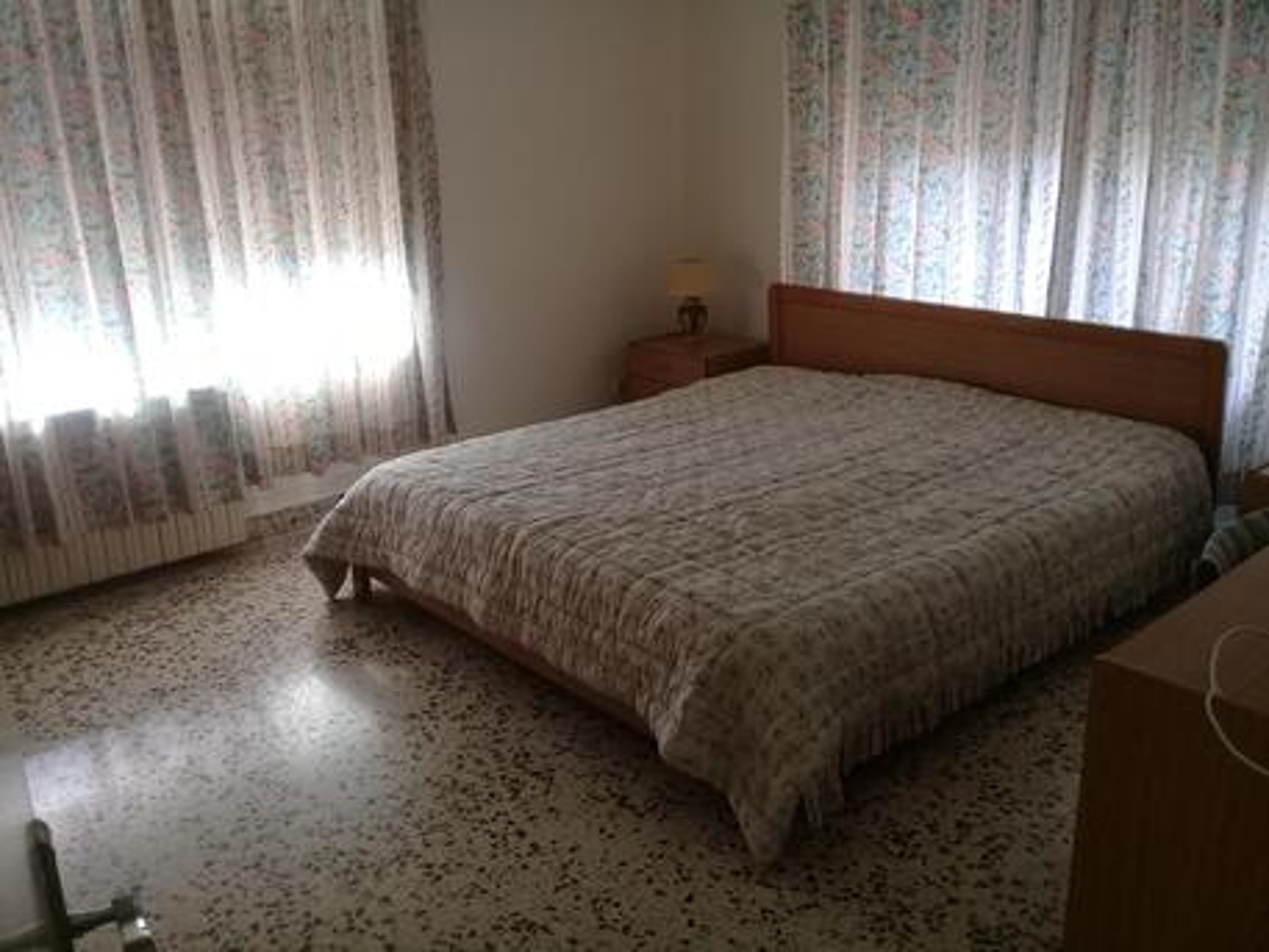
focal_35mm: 31
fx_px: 1137
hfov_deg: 58.3
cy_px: 476
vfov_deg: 45.5
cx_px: 634
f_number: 2.2
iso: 64
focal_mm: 3.3
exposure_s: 1/50
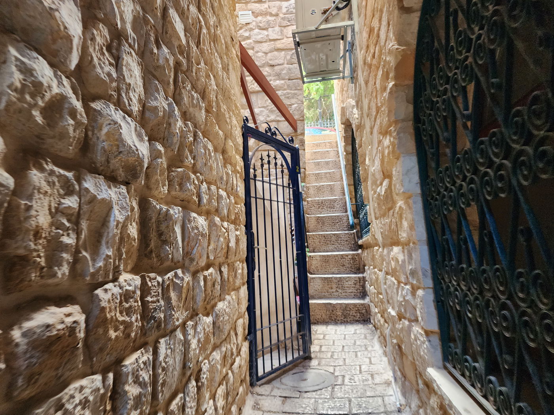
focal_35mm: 23
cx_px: 277
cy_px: 208
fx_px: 368
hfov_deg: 73.9
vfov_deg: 58.9
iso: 500
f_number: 1.8
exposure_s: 1/100
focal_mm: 6.4
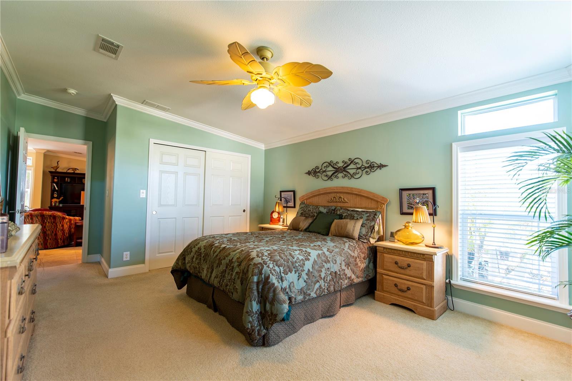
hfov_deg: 100.4
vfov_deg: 77.3
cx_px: 286
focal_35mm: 15
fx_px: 238
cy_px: 190
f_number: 2.8
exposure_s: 1/15
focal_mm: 15
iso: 100
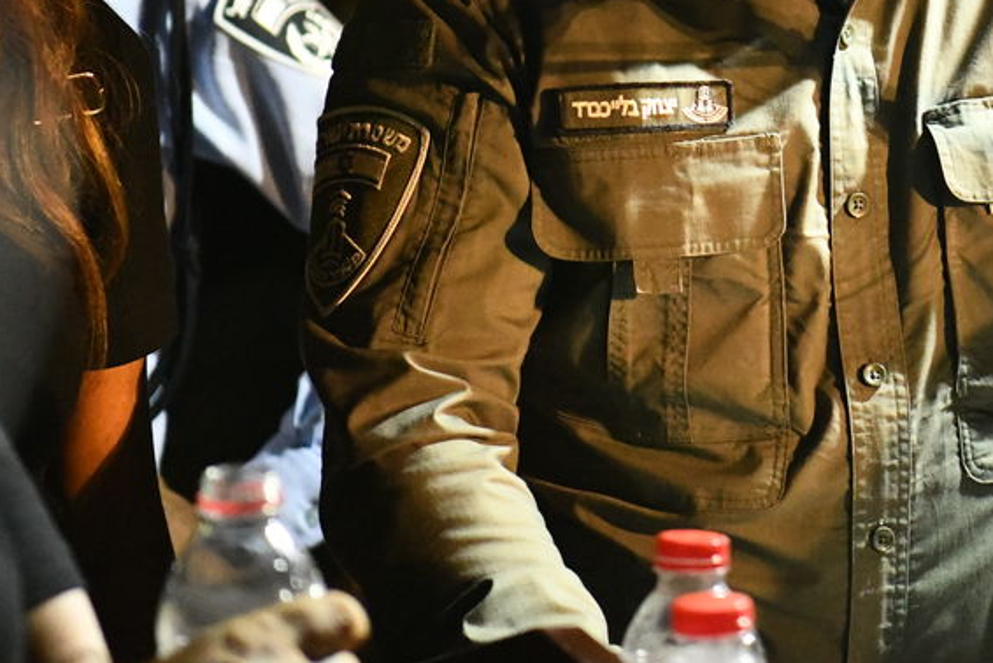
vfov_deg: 7.9
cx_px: 884
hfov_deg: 11.8
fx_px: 4774
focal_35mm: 173
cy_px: -43
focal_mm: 70
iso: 12800
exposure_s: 1/250
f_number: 2.8
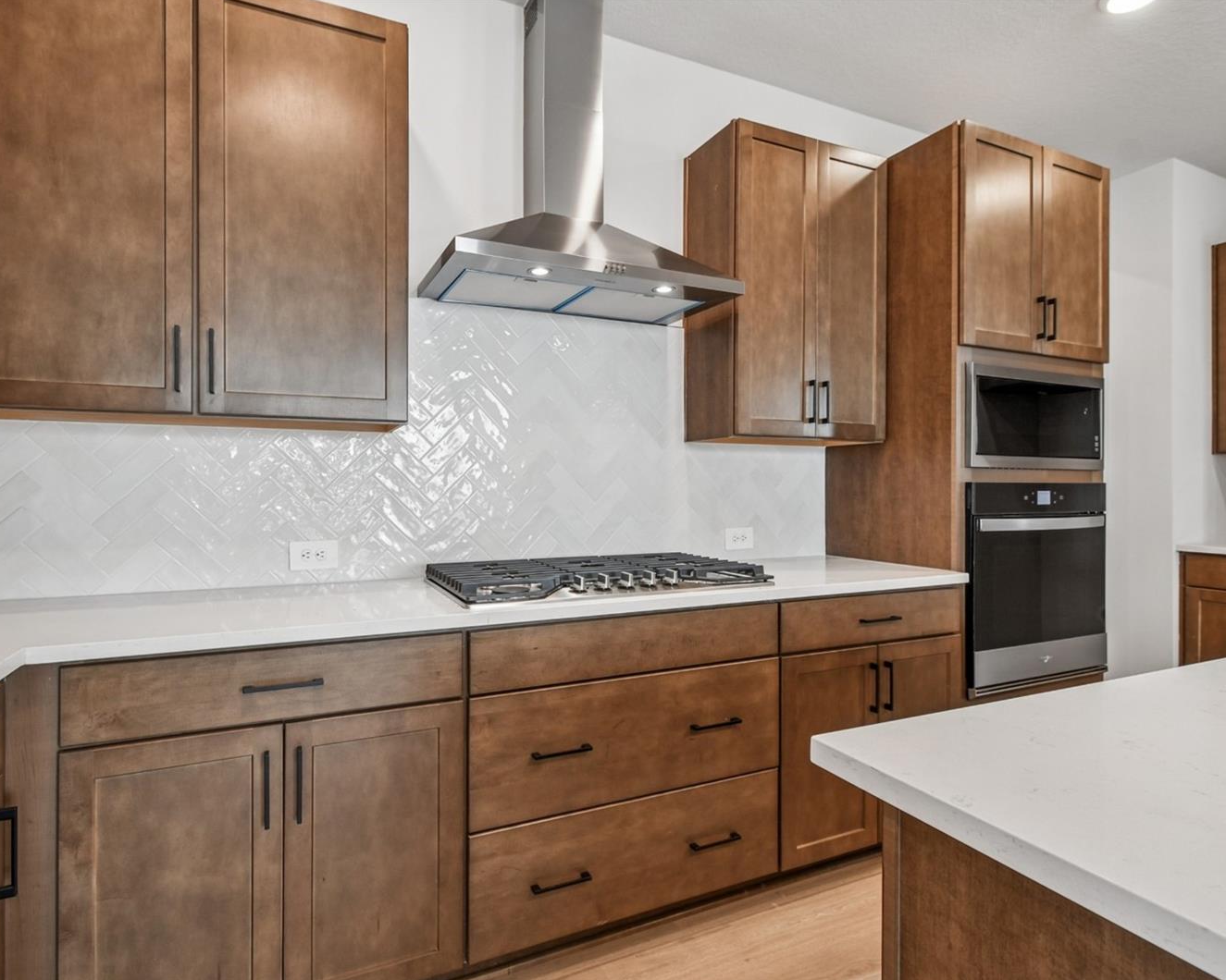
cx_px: 597
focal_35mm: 17
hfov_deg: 89.6
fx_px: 617
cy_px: 490
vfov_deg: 77.0
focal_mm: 10
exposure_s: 1/40
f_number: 7.1
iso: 100
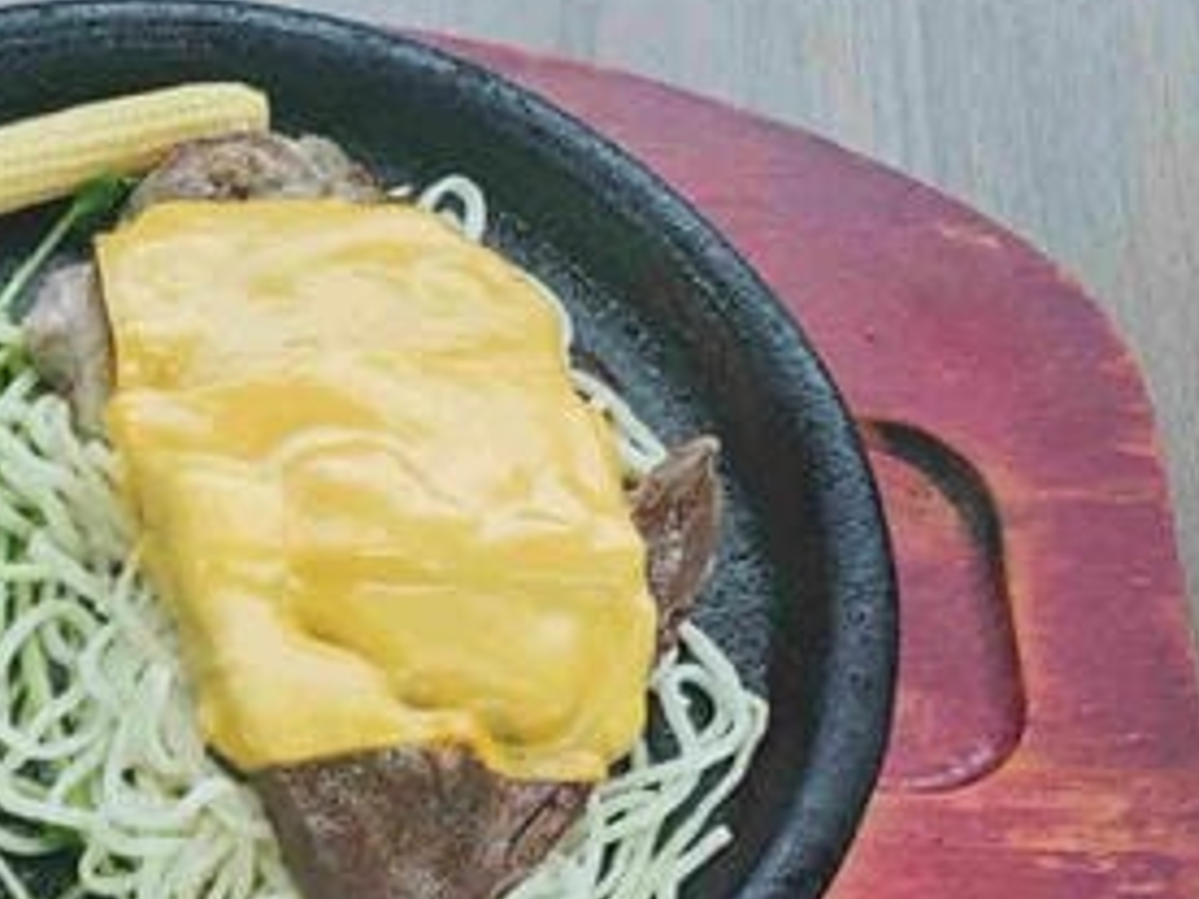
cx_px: -1247
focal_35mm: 100
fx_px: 3464
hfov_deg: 15.4
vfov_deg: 13.5
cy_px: 1542
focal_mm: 8.72
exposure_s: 1/120
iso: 320
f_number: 2
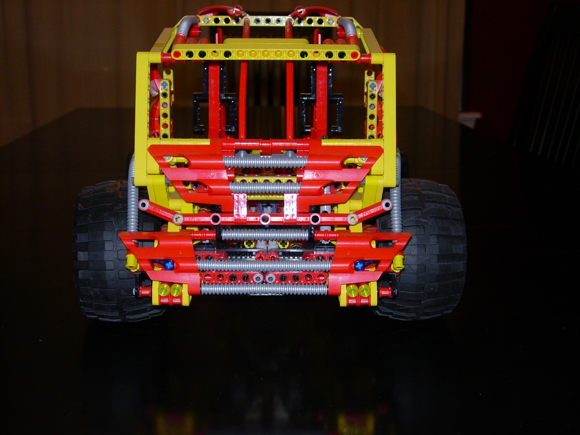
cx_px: 290
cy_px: 218
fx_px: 855
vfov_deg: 28.6
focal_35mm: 51
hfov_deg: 37.5
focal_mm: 10.6
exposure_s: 1/64
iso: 79
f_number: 3.2
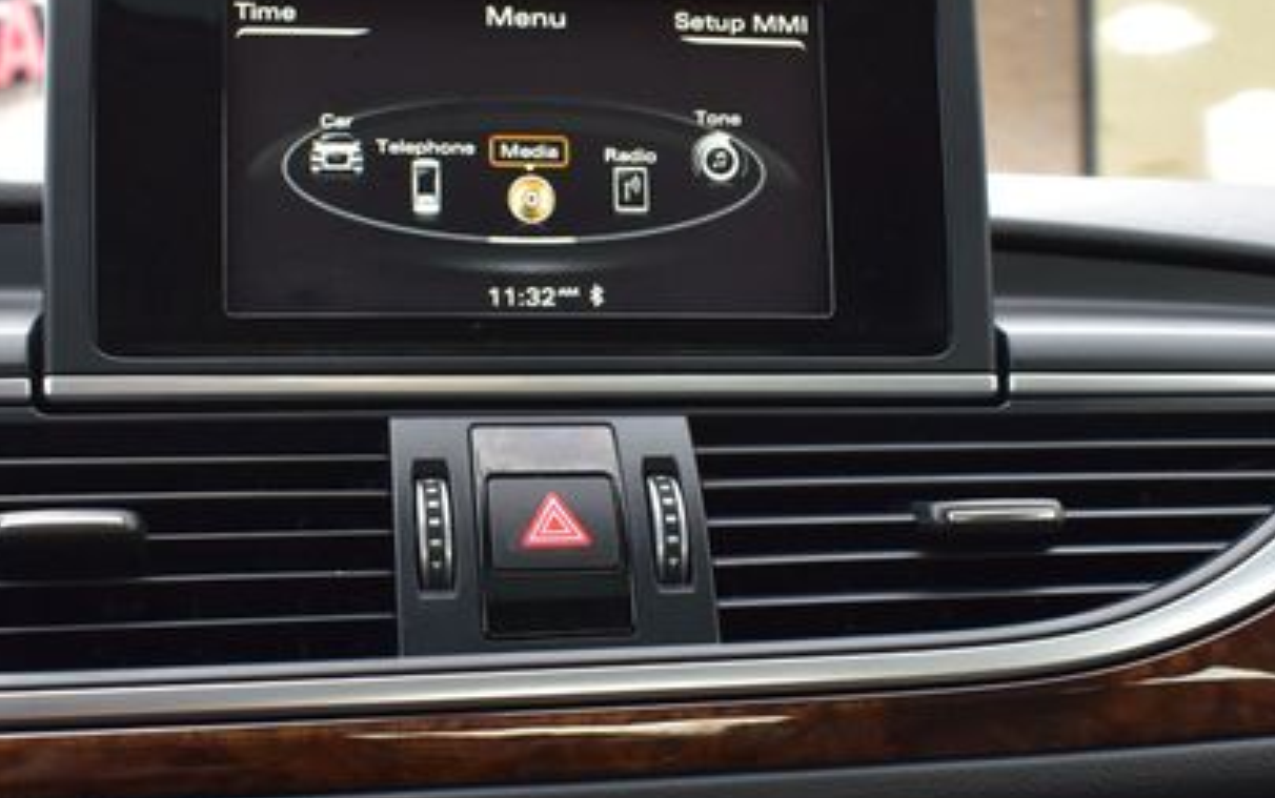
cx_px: 530
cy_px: 508
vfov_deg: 25.4
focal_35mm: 51
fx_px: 1766
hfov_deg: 39.6
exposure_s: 1/15
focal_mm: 21
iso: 720
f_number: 6.3
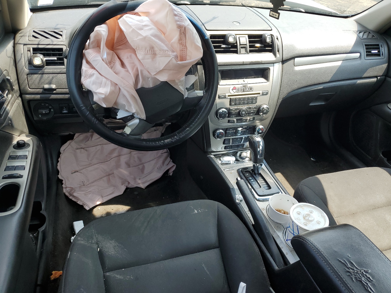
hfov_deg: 67.3
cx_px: 196
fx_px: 294
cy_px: 146
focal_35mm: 26
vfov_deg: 53.1
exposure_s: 1/323
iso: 50
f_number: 1.5
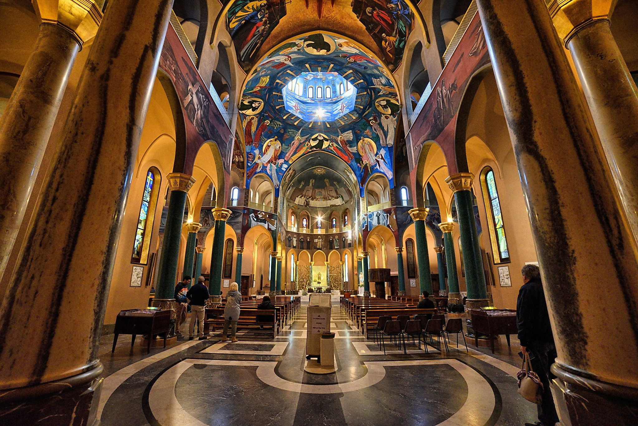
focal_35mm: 14
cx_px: 319
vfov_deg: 81.3
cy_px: 213
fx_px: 248
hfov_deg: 104.2
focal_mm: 14
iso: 1600
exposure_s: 1/25
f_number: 4
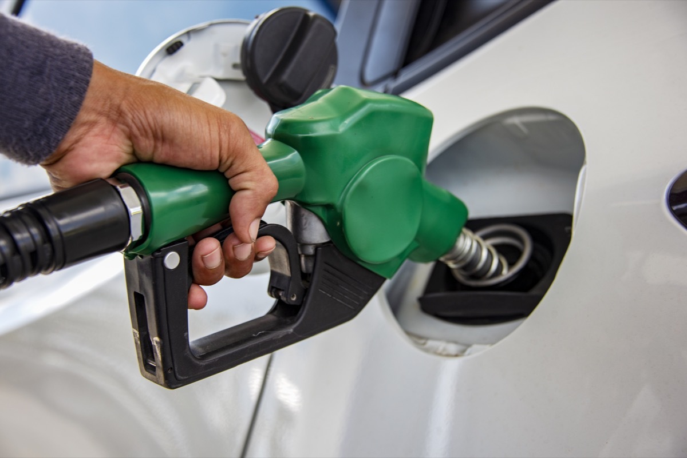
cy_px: 229
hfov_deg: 29.6
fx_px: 1298
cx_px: 344
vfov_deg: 20.0
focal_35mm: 68
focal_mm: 68
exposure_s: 1/250
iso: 160
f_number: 5
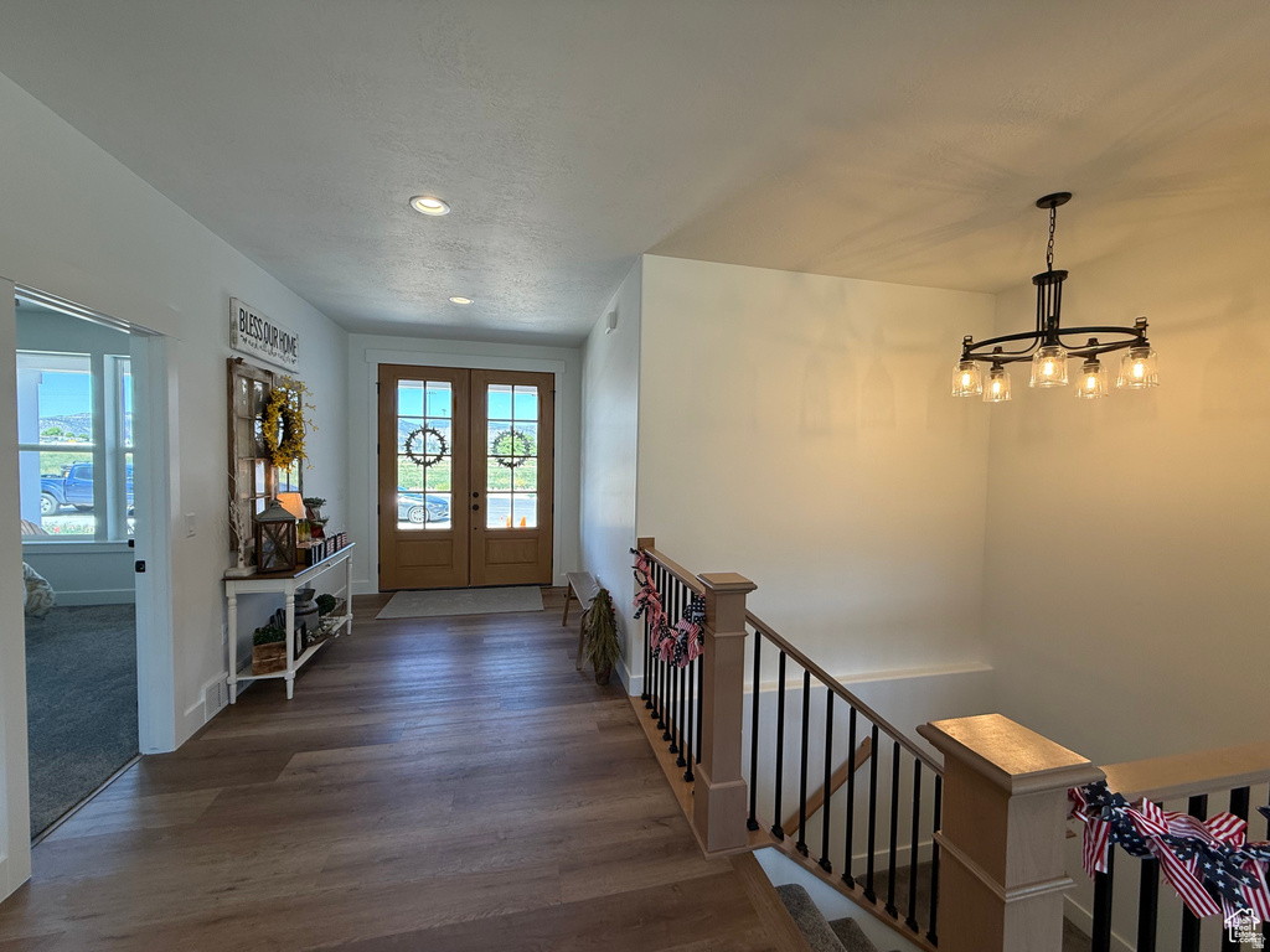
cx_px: 635
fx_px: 514
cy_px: 476
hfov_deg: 102.1
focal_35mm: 14
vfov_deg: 85.7
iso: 80
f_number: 2.2
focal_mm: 2.22
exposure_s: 1/120
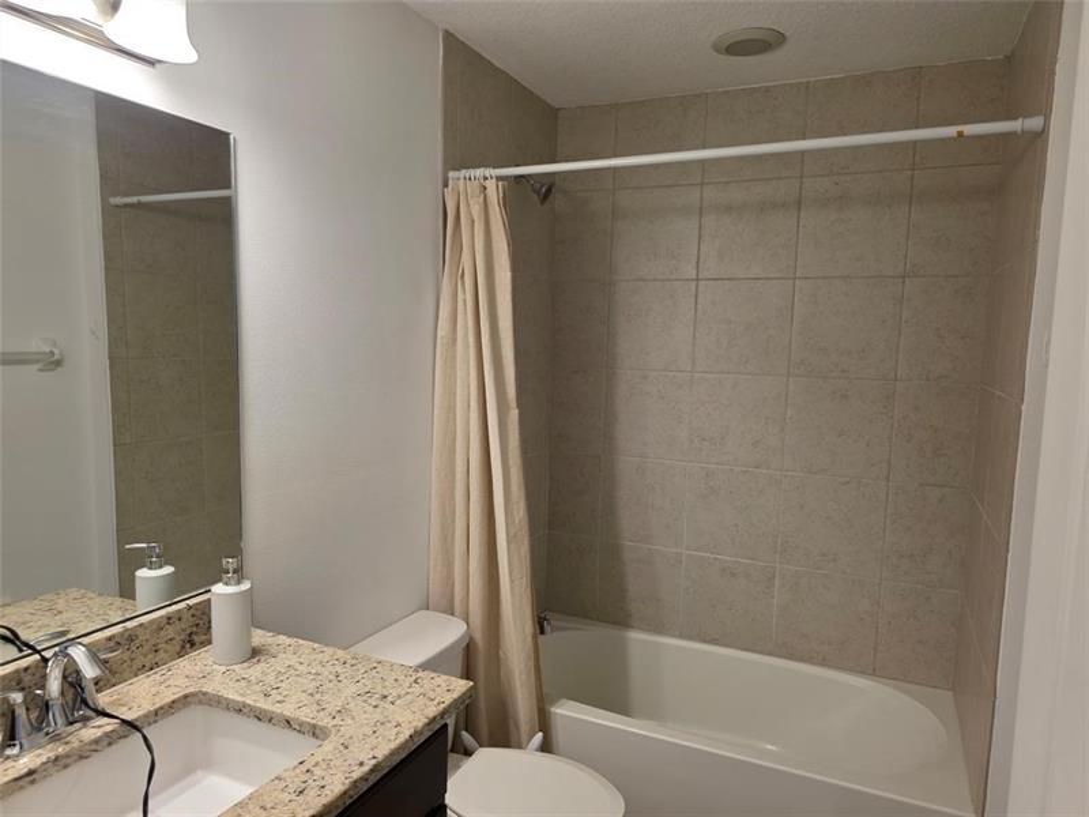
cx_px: 544
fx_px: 724
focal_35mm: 23
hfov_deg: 73.9
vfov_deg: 58.9
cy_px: 408
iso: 200
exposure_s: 1/120
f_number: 1.7
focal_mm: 6.3
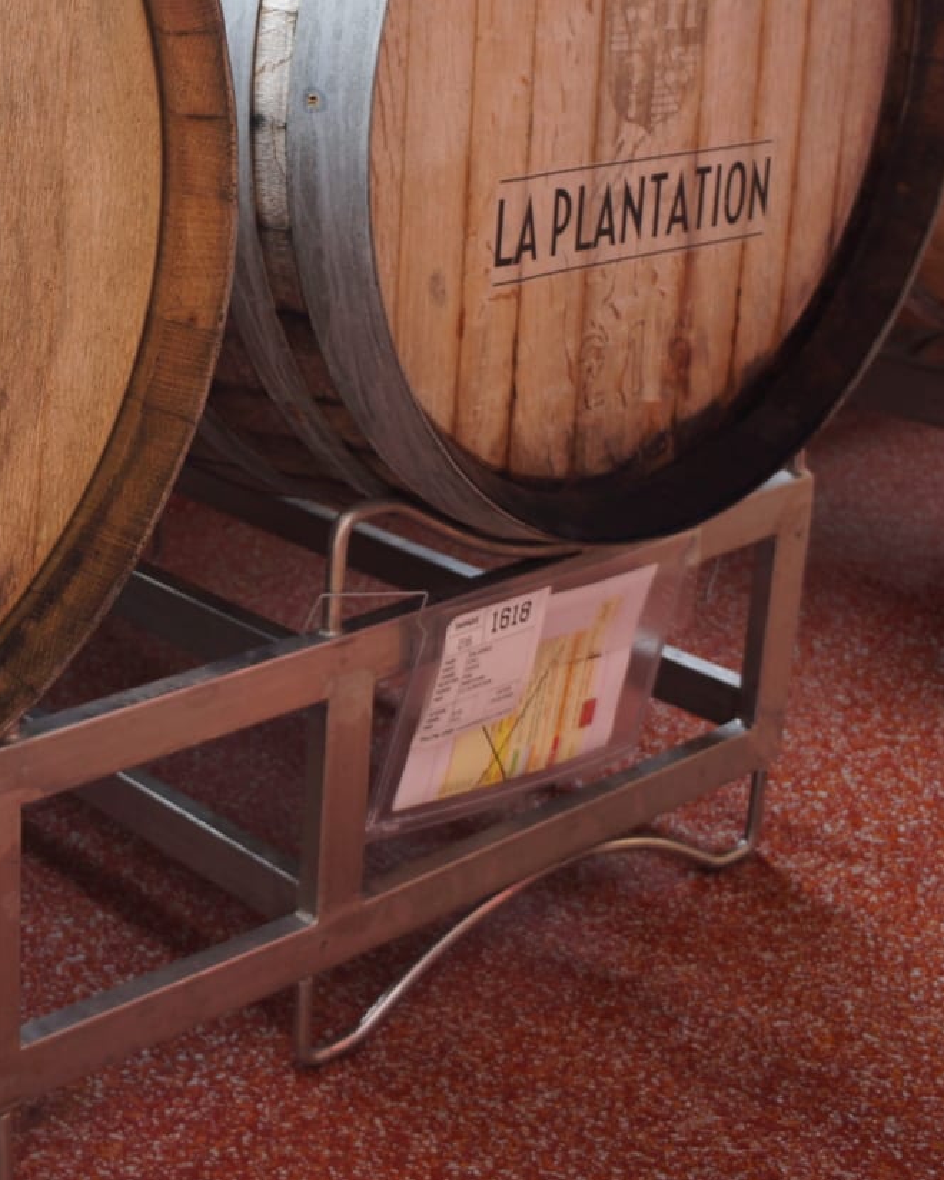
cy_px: 296
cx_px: 33
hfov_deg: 24.8
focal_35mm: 59
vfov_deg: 31.4
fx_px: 2060
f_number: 4
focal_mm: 18
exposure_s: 1/60
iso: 200
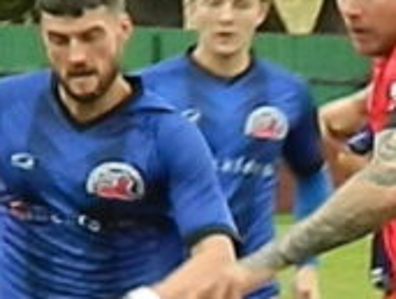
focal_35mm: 793
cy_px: 484
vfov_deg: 1.9
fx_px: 9091
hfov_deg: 2.5
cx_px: 456
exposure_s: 1/250
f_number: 5.1
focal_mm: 31.8
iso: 400
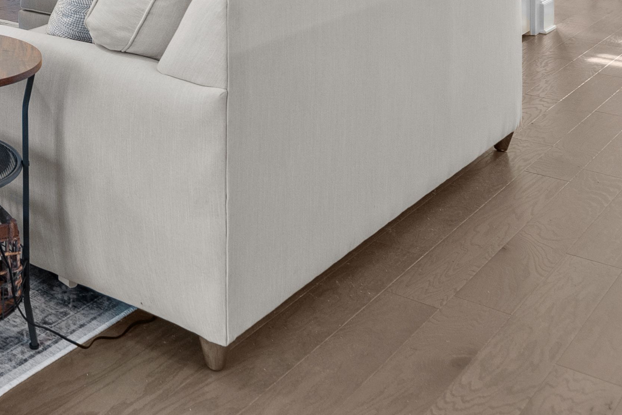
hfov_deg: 30.7
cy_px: -233
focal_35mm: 58
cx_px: -65
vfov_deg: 19.8
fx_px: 1002
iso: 400
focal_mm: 16
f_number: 4
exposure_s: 1/6
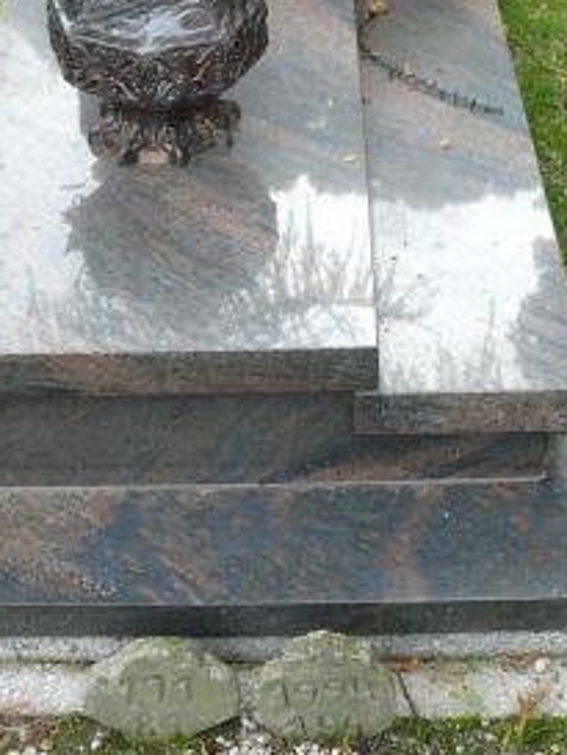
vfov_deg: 29.2
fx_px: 1418
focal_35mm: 65
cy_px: 160
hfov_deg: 22.6
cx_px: 252
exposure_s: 1/100
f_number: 3.6
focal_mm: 7.9
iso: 100
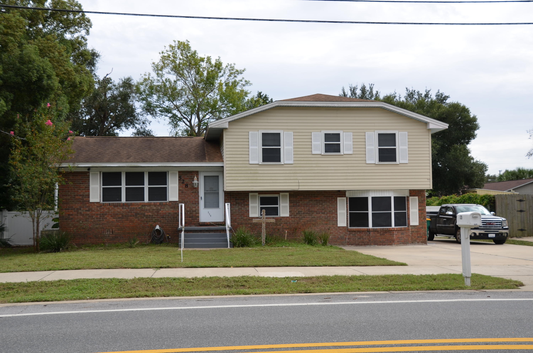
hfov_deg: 49.6
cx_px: 266
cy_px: 176
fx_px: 576
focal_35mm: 39
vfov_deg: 34.1
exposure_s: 1/250
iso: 100
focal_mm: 26
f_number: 8
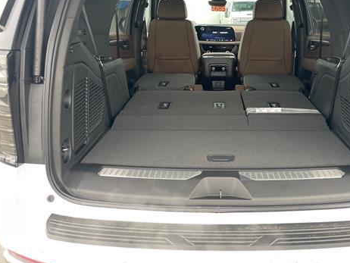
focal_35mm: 36
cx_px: 214
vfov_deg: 39.7
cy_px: 126
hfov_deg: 50.9
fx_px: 364
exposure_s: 1/60
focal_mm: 4.2
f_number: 1.6
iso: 160
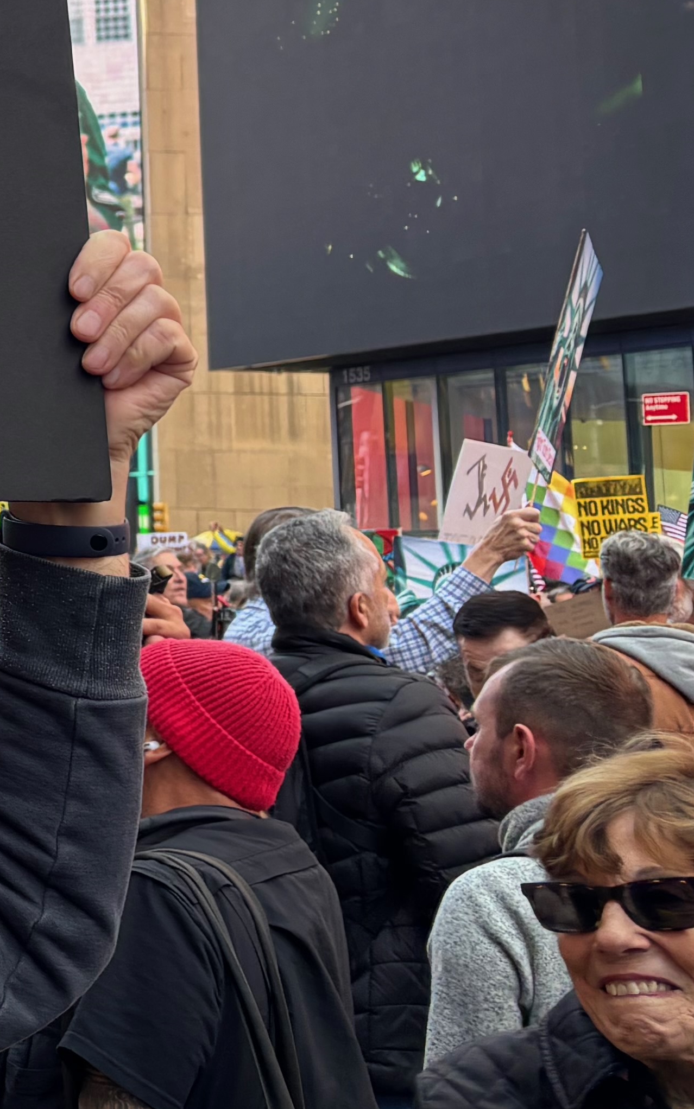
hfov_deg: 13.8
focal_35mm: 77
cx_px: -774
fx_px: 2330
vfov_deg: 26.4
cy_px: 264
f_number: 1.6
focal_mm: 5.96
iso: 32
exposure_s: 1/126
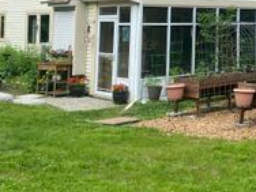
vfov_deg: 20.3
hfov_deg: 25.8
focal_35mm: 69
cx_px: 290
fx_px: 510
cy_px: -21
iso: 32
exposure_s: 1/1193
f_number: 1.8
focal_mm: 4.25
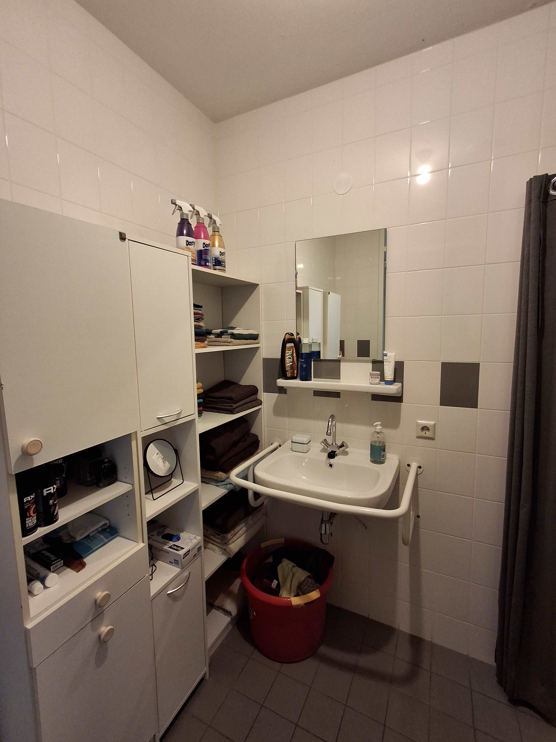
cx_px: 278
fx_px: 343
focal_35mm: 16
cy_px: 371
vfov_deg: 94.5
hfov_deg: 78.1
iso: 160
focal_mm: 1.64
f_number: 2.2
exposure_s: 1/40
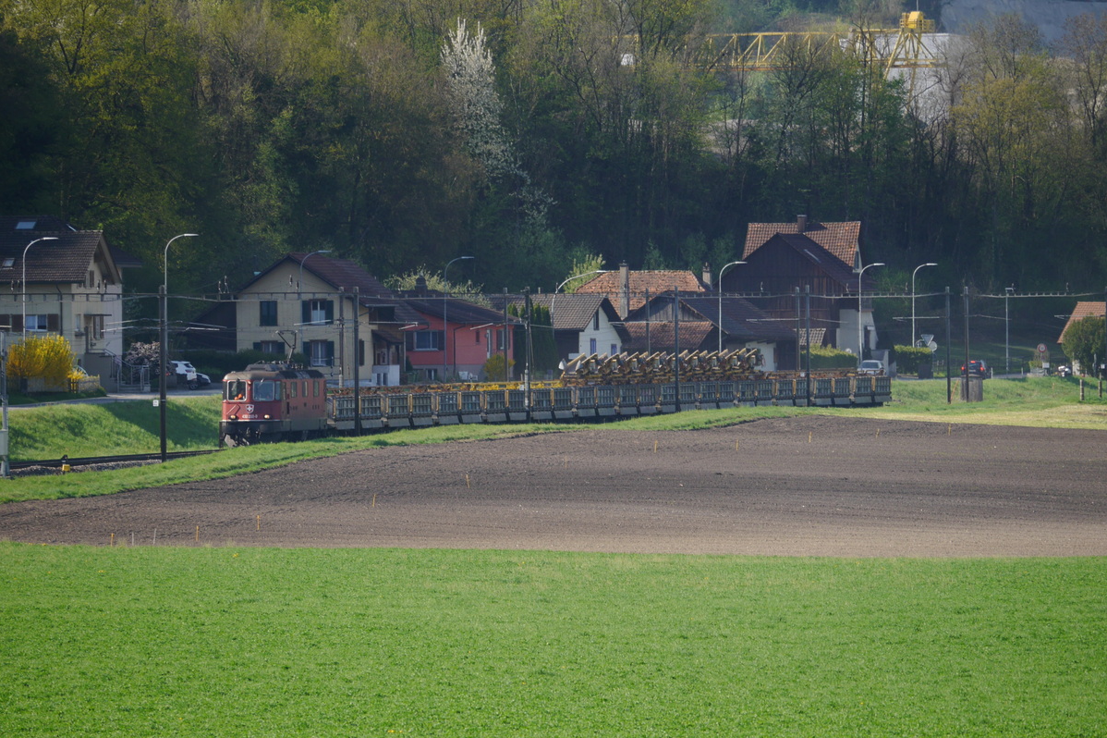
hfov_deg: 4.6
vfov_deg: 3.1
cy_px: 387
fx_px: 13710
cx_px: 554
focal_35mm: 446
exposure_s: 1/400
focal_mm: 214
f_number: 5.1
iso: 200
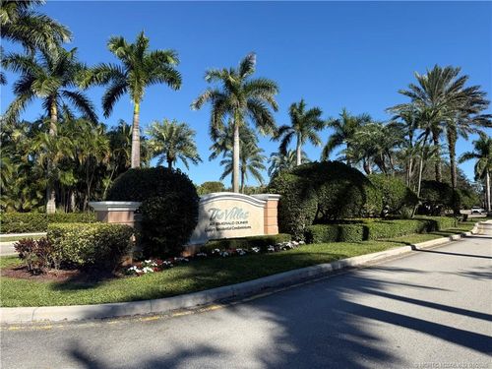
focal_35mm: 24
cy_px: 184
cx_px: 246
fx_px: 341
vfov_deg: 56.8
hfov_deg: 71.6
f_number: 1.78
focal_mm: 6.76
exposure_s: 1/3425
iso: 80
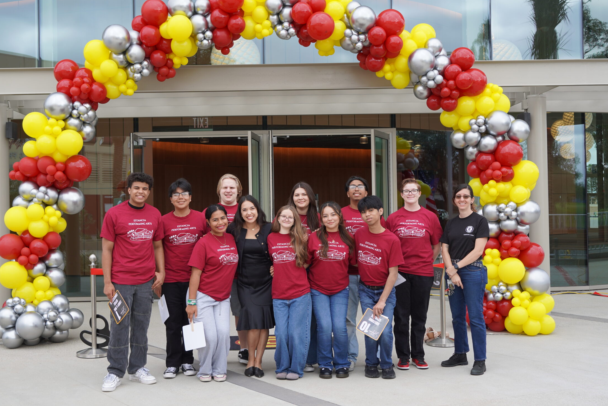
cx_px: 269
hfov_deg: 41.1
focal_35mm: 48
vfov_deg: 28.1
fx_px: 811
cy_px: 196
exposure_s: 1/160
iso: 100
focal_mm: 41
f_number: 5
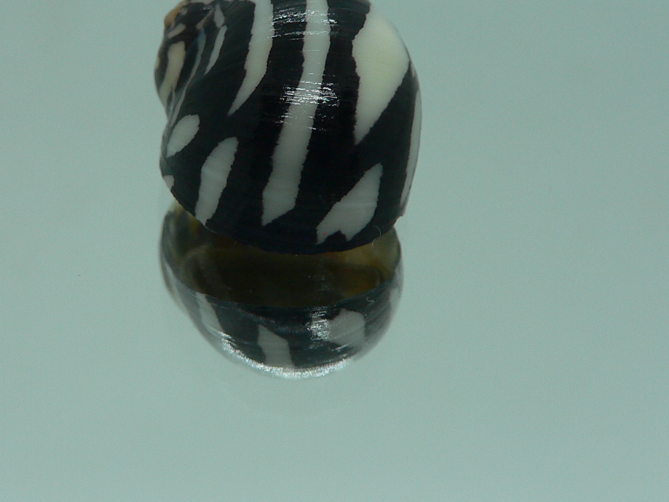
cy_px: 162
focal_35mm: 51
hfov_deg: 37.4
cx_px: 271
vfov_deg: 28.4
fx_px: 986
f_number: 2.8
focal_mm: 4.6
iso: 80
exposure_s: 1/60
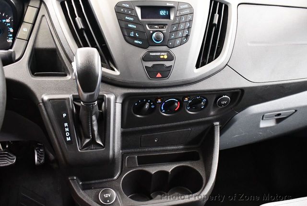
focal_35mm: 36
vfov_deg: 37.0
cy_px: 103
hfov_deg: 53.1
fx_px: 307
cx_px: 154
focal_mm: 18
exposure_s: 1/60
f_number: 3.5
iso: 6400
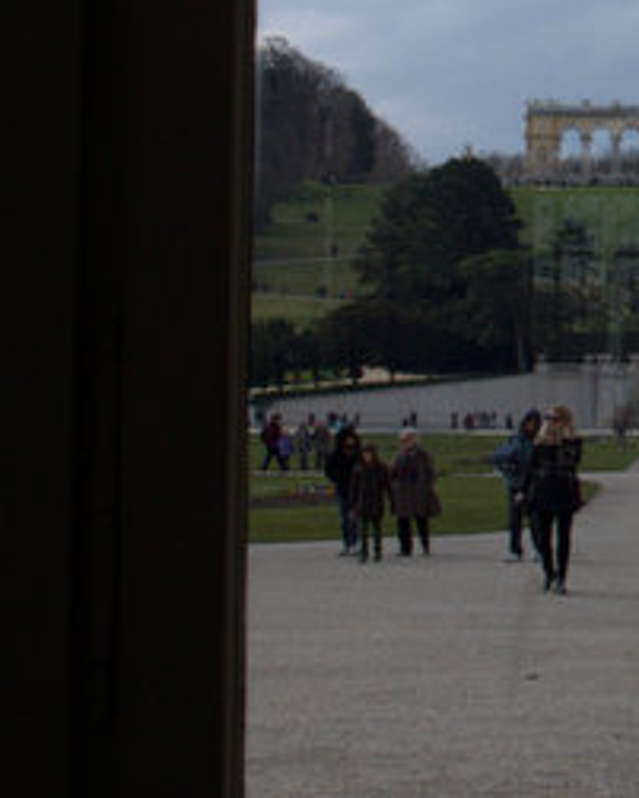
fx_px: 3804
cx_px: 868
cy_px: 95
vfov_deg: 11.9
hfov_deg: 9.4
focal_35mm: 161
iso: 100
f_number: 8
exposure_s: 1/500
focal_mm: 28
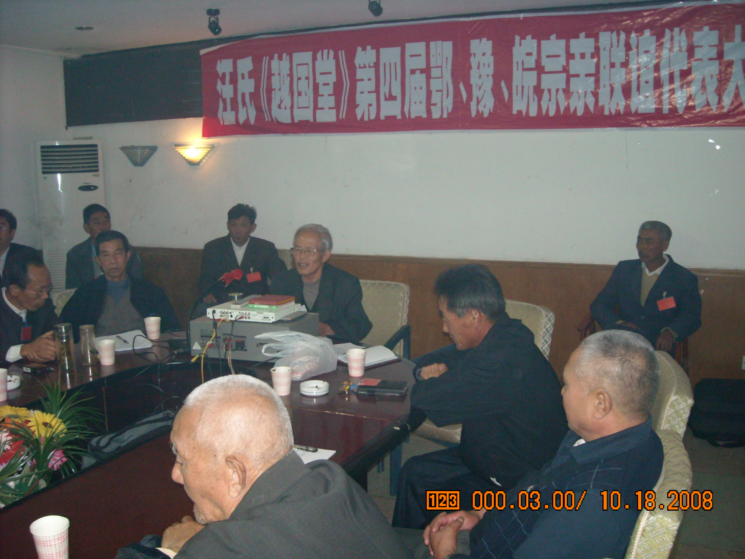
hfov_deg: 52.6
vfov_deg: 40.7
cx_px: 372
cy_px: 280
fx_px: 753
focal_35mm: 35
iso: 400
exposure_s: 1/60
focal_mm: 5.7
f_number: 2.8
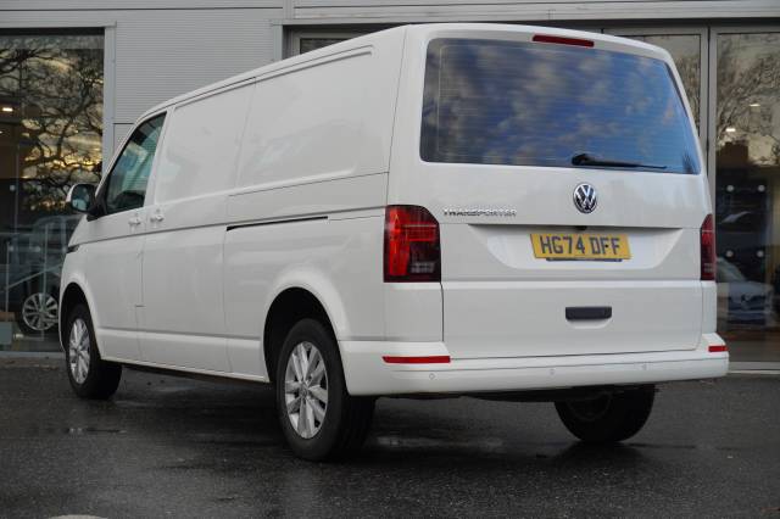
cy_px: 260
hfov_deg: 33.4
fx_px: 1299
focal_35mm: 60
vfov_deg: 22.6
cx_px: 390
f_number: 5.6
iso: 400
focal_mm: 40
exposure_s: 1/200
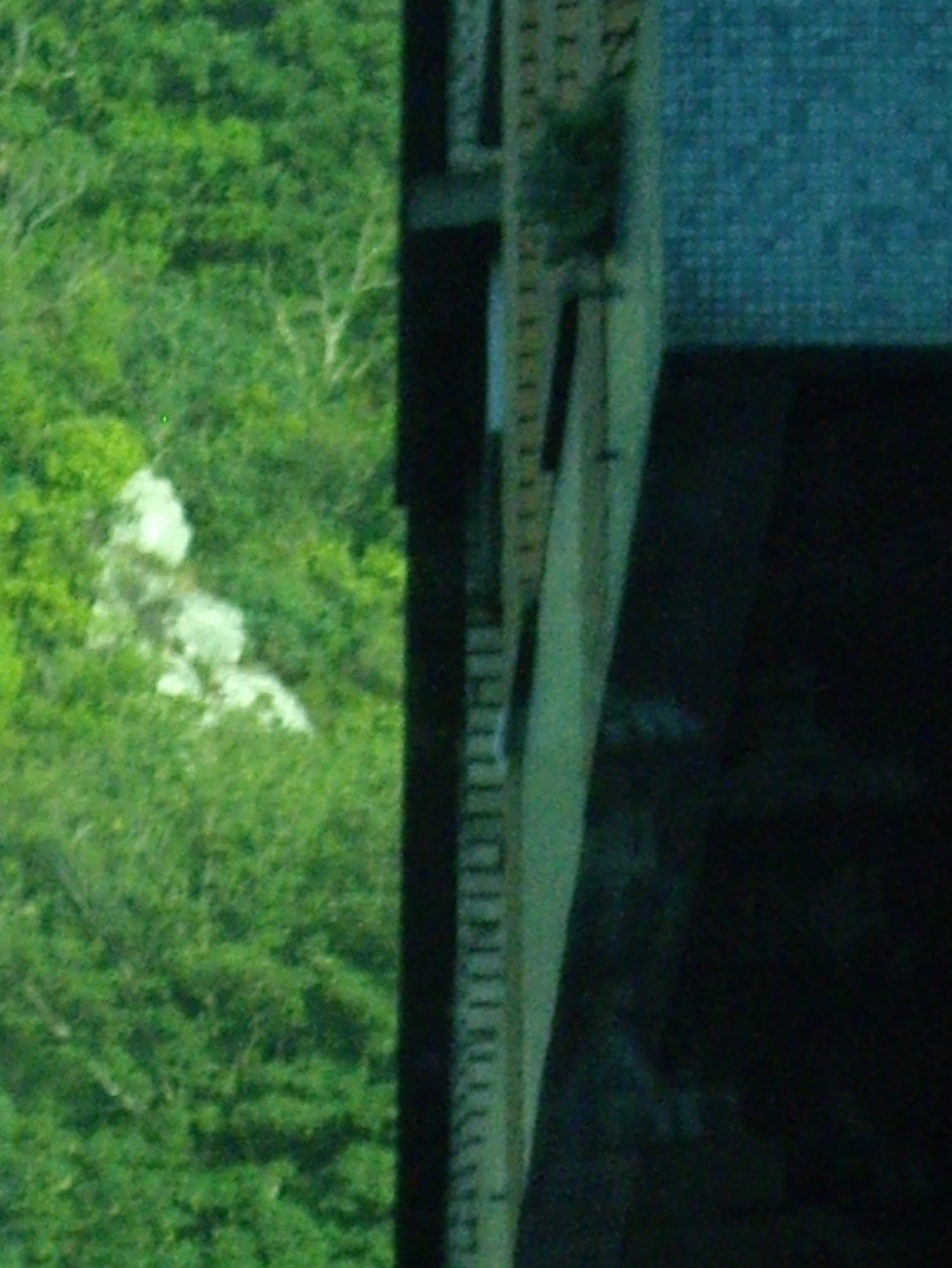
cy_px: 1783
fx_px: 16932
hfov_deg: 3.2
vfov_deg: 4.3
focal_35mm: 462
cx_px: 120
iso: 200
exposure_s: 1/30
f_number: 5.2
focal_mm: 18.6
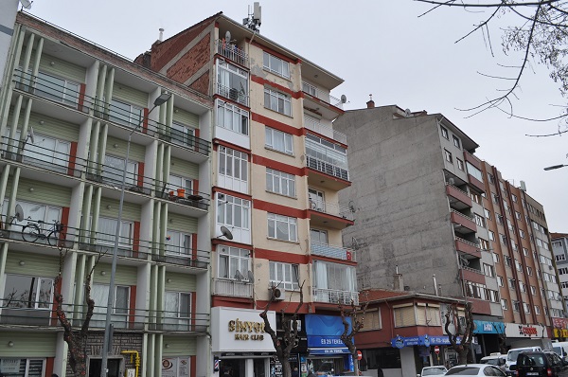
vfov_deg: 43.5
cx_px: 284
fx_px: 473
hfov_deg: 62.0
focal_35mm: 30
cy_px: 188
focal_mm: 20
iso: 200
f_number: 9
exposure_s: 1/320
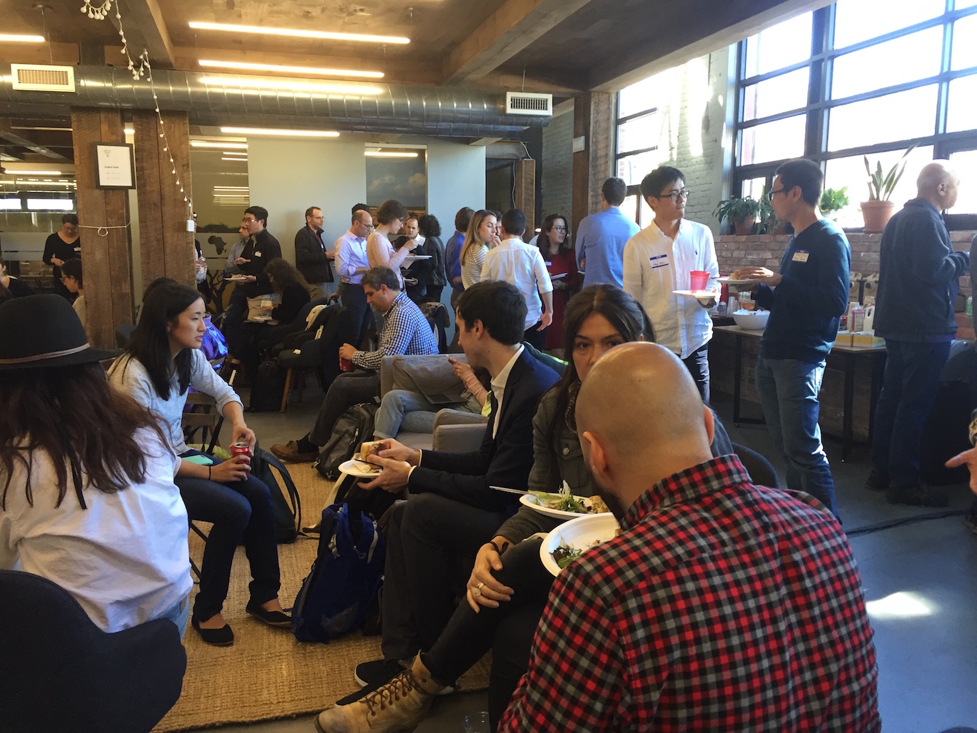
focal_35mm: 29
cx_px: 488
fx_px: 818
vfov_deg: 48.2
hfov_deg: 61.7
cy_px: 366
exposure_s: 1/30
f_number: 2.2
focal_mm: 4.15
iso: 50
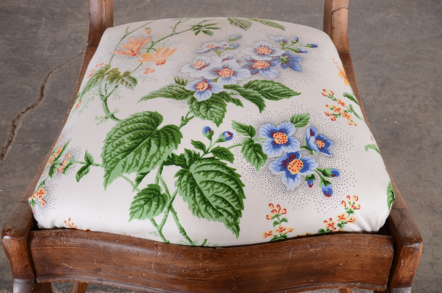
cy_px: 146
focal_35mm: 51
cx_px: 221
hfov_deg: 39.0
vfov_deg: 26.4
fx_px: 625
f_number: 10
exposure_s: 1/125
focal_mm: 34
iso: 125
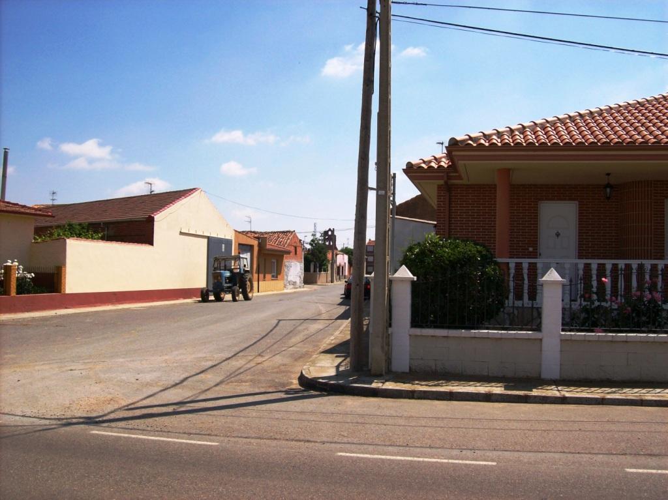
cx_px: 334
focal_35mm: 36
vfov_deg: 39.6
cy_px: 250
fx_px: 694
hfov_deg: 51.4
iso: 80
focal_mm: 6
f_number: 4.8
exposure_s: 1/663
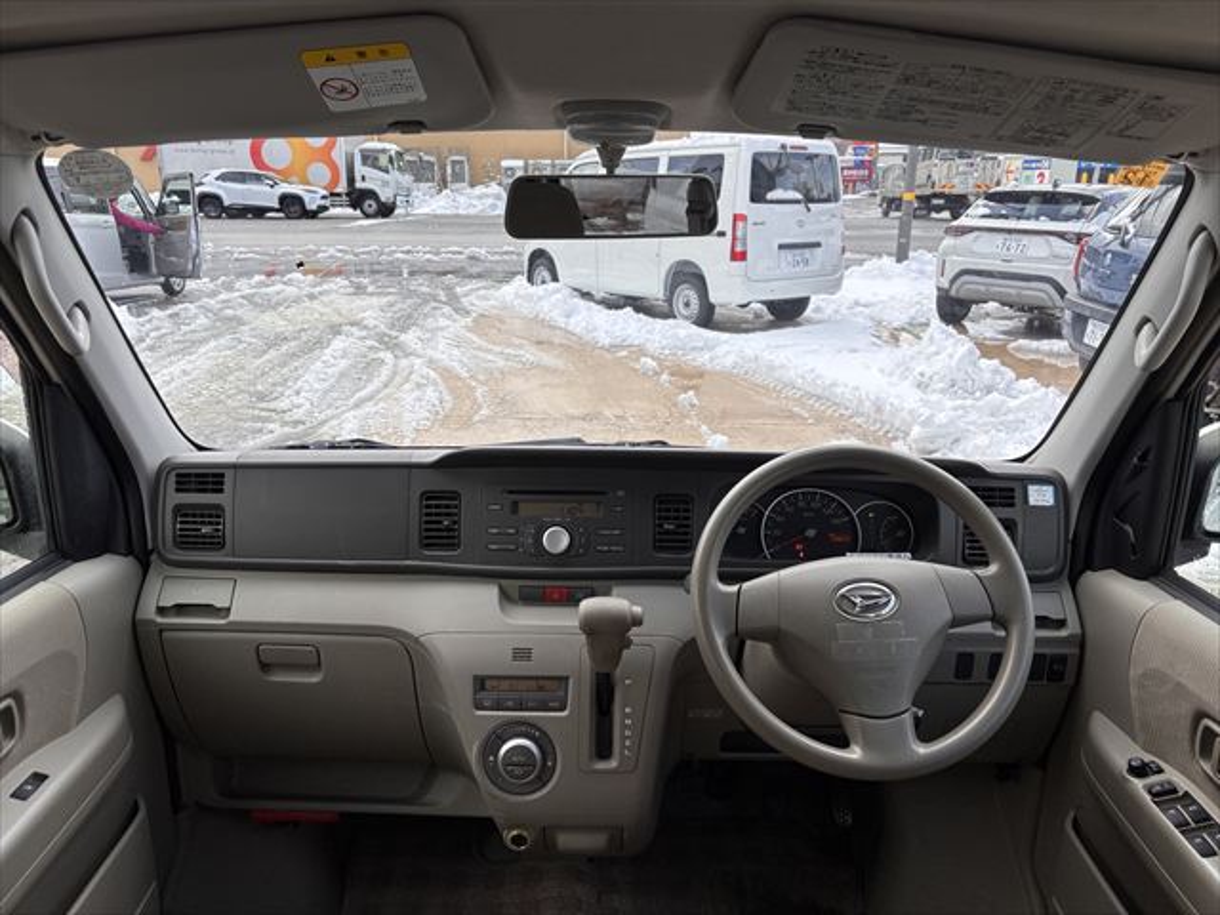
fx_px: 916
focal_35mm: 26
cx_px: 610
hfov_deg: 67.3
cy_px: 458
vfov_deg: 53.1
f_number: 1.6
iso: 50
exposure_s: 1/927
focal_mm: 5.96
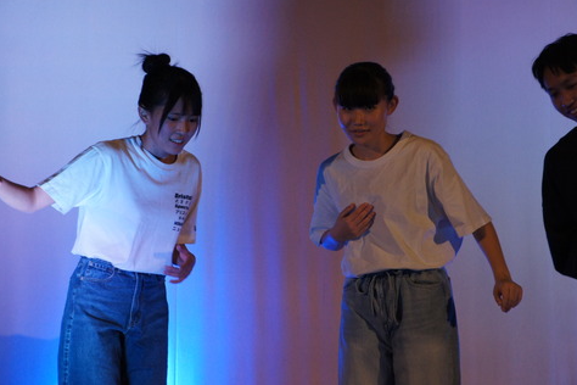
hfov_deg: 12.3
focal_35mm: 167
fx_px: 2676
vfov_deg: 8.2
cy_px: 192
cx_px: 287
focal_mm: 110
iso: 1600
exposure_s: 1/160
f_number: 5.6
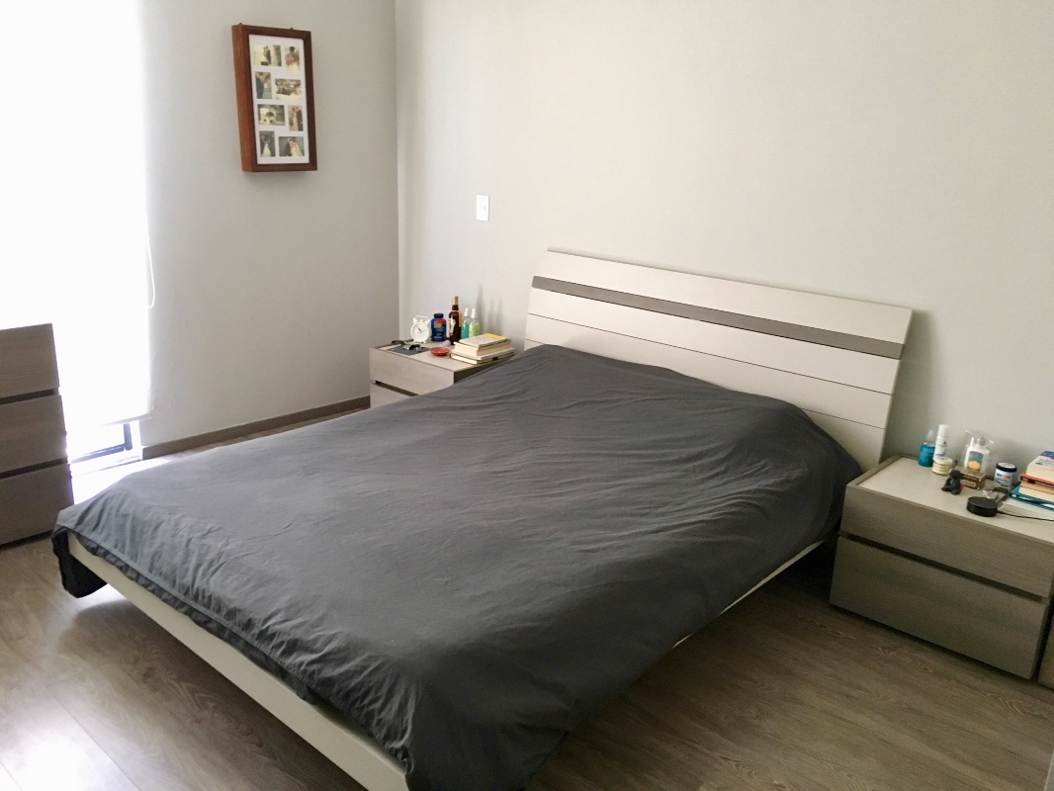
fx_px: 883
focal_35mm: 29
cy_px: 396
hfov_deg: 61.6
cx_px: 527
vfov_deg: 48.2
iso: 200
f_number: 2.2
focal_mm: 4.15
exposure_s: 1/15
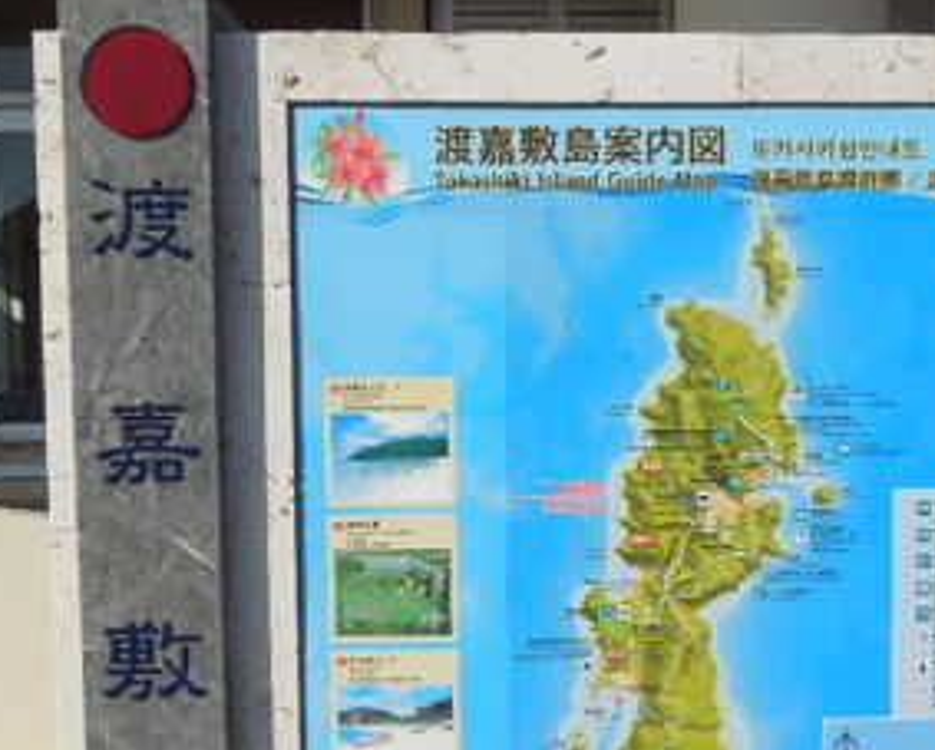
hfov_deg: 33.2
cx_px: 628
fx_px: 1551
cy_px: 507
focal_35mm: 56
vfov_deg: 27.0
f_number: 6.6
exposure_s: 1/500
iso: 100
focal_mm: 4.5
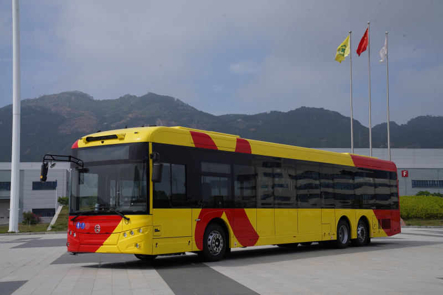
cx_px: 222
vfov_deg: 26.0
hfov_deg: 38.2
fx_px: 640
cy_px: 148
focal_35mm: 52
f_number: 14
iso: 320
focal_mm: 52
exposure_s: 1/500
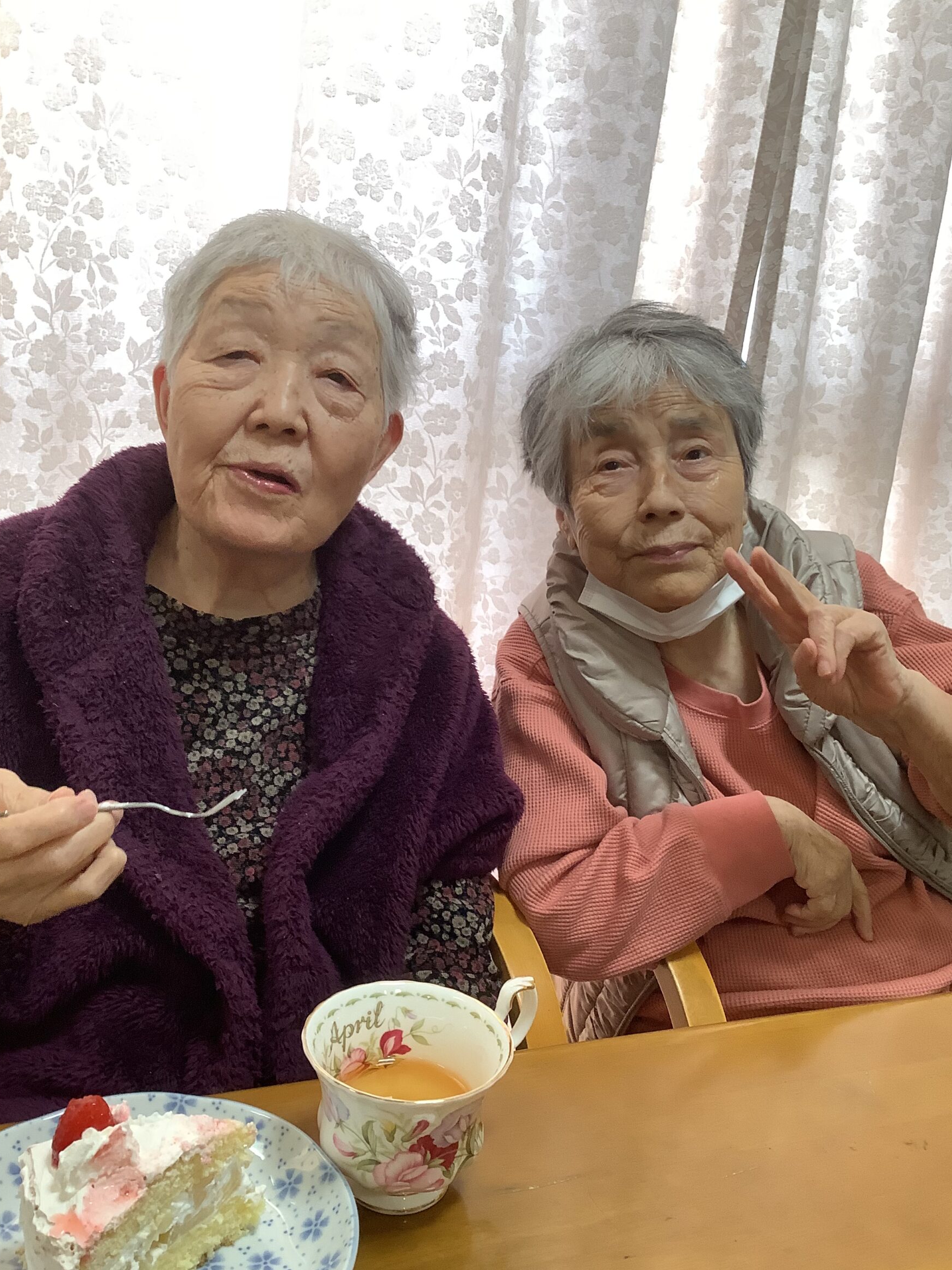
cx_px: 506
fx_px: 1247
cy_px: 670
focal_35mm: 34
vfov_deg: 53.9
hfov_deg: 41.8
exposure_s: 1/60
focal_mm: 3.3
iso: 125
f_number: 2.4
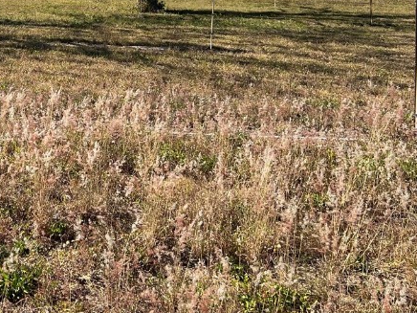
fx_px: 735
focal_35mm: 61
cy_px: -9
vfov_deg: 22.9
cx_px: -11
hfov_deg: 29.4
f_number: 1.5
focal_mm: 5.7
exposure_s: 1/3571
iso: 50
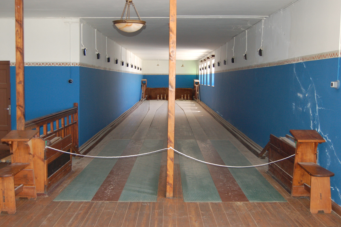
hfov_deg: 45.5
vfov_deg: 31.1
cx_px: 169
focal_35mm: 43
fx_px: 407
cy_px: 112
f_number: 4.2
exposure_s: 1/60
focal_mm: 28
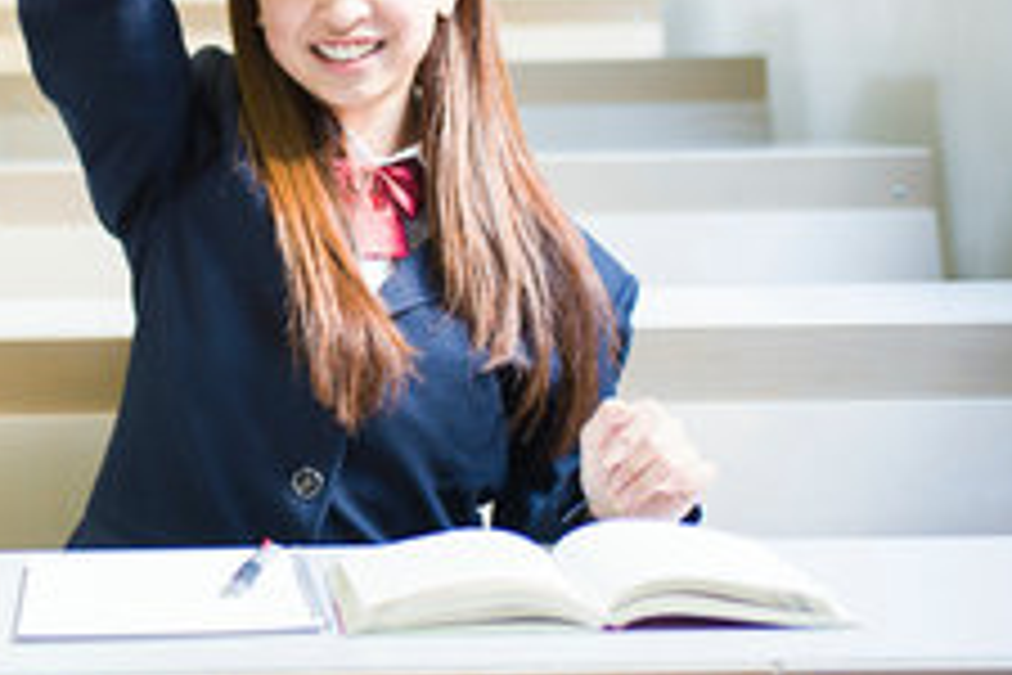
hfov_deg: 20.8
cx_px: 99
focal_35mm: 96
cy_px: 14
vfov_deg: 14.1
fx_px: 2698
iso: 400
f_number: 2.8
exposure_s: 1/125
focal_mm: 48
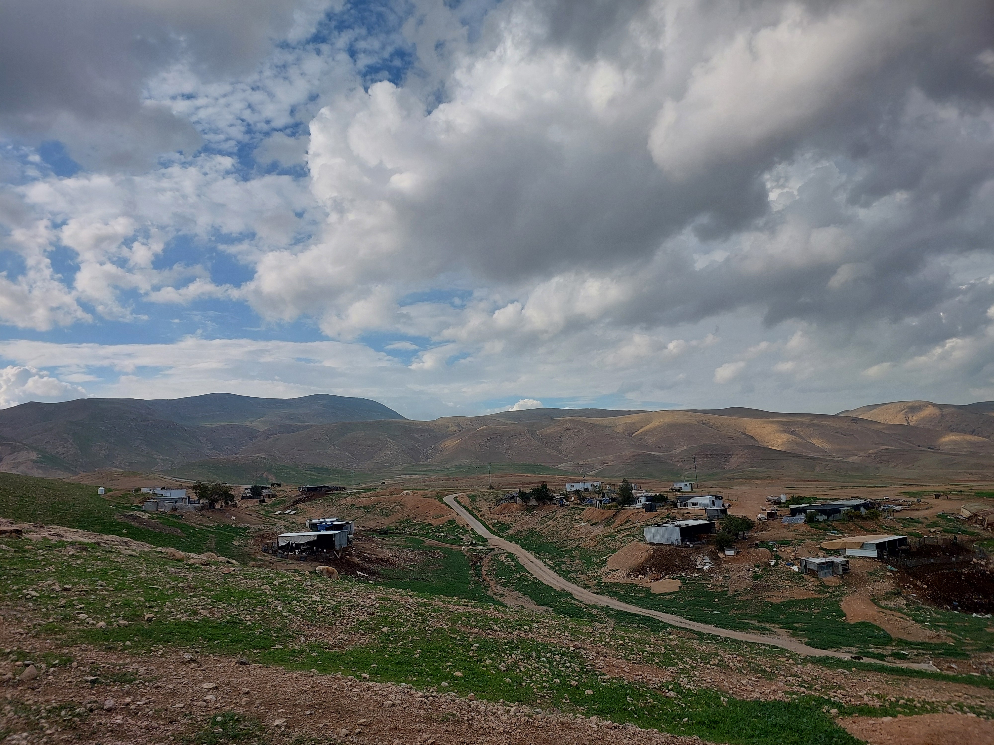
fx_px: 660
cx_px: 497
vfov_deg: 58.9
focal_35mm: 23
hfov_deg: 73.9
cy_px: 372
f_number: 1.8
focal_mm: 5.06
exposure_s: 1/1470
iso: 25
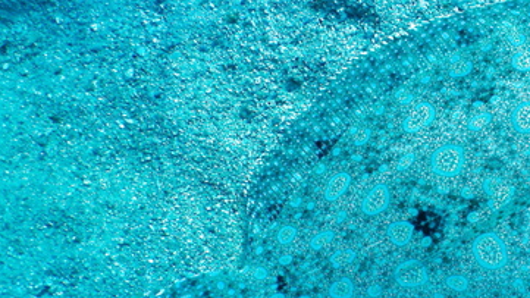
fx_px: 1307
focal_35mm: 93
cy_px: 175
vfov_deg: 13.0
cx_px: 505
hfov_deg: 22.2
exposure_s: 1/500
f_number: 4.3
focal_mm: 7.8
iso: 125
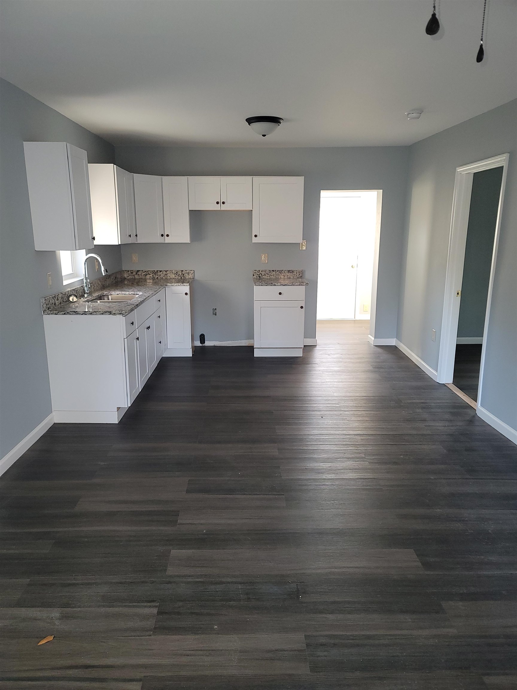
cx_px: 258
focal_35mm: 25
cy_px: 345
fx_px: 498
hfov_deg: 54.9
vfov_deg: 69.4
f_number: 1.8
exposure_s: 1/20
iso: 125
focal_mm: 7
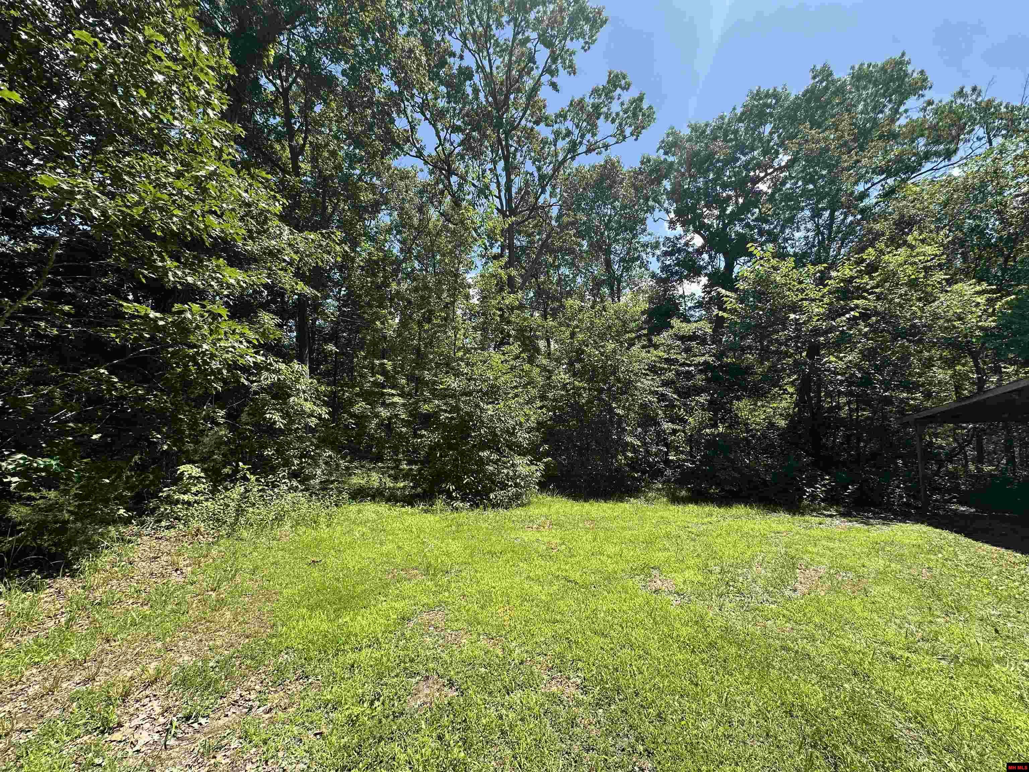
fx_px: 416
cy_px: 386
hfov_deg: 102.1
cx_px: 514
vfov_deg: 85.7
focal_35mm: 14
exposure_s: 1/744
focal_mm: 2.22
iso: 40
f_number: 2.2
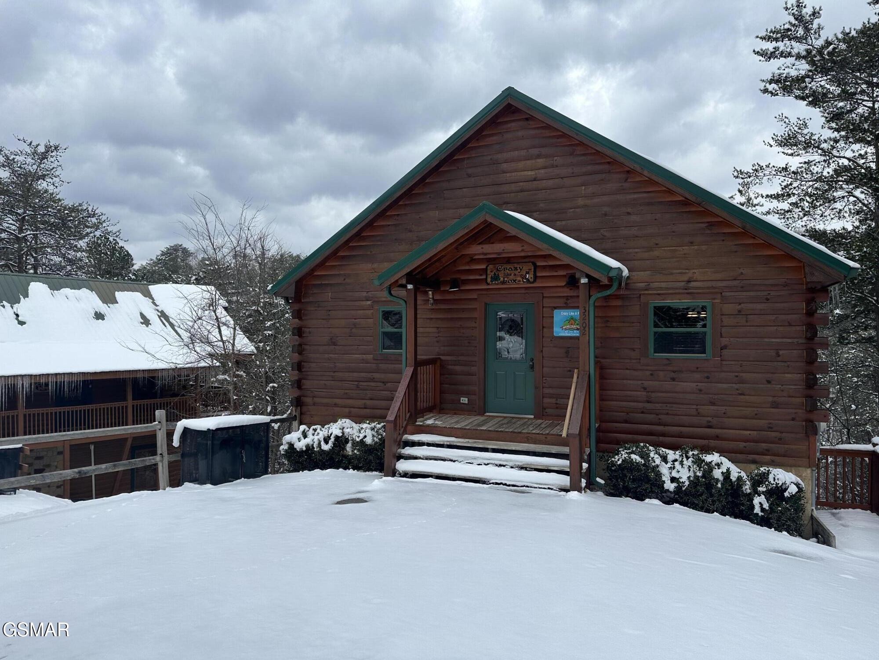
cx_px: 440
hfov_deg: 71.6
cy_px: 330
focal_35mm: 24
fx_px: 609
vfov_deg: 56.8
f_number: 1.78
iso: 80
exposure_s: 1/1212
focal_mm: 6.86
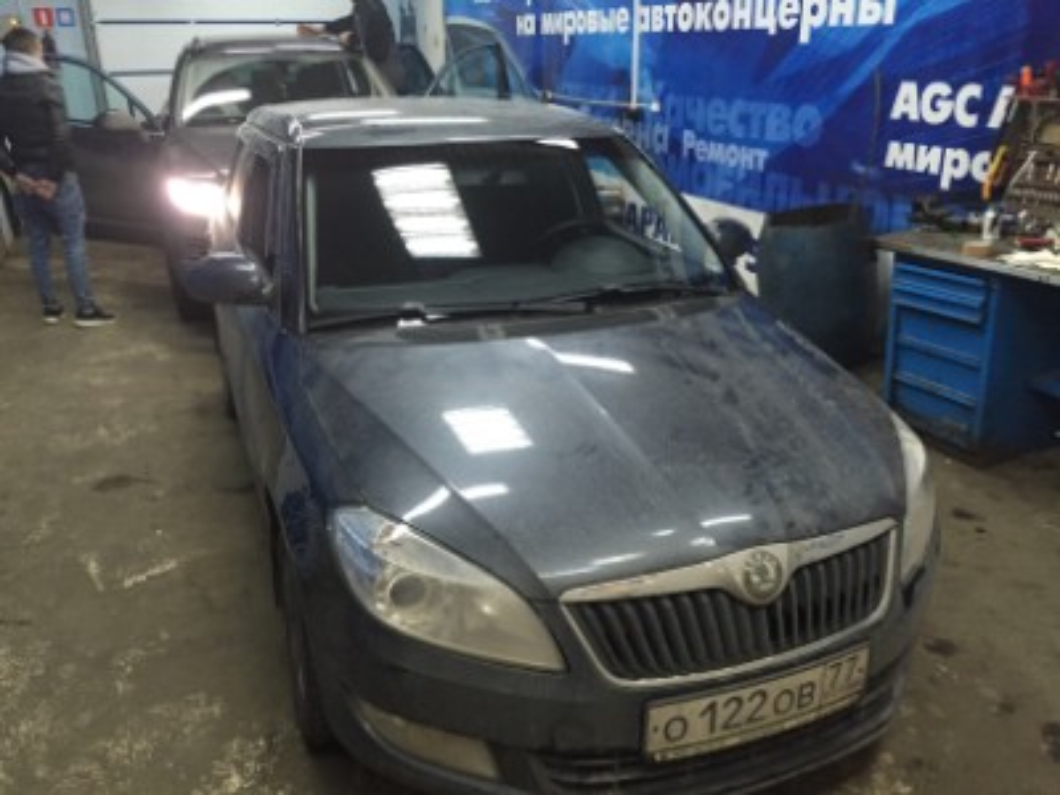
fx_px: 888
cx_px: 530
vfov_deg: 48.2
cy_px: 398
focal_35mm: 29
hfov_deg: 61.7
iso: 250
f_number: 2.2
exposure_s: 1/33
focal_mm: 4.15
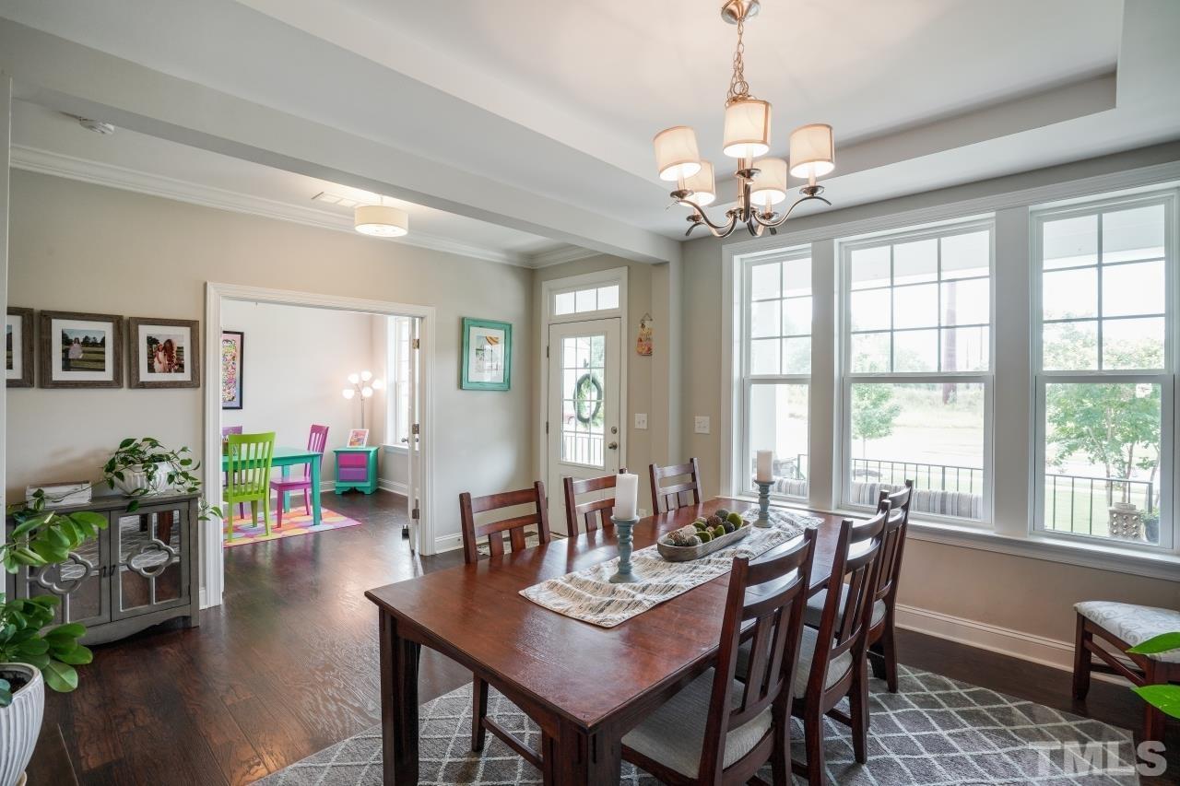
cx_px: 590
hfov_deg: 96.7
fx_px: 524
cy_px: 393
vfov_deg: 73.7
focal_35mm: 16
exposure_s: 1/13
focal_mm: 16
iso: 400
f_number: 10
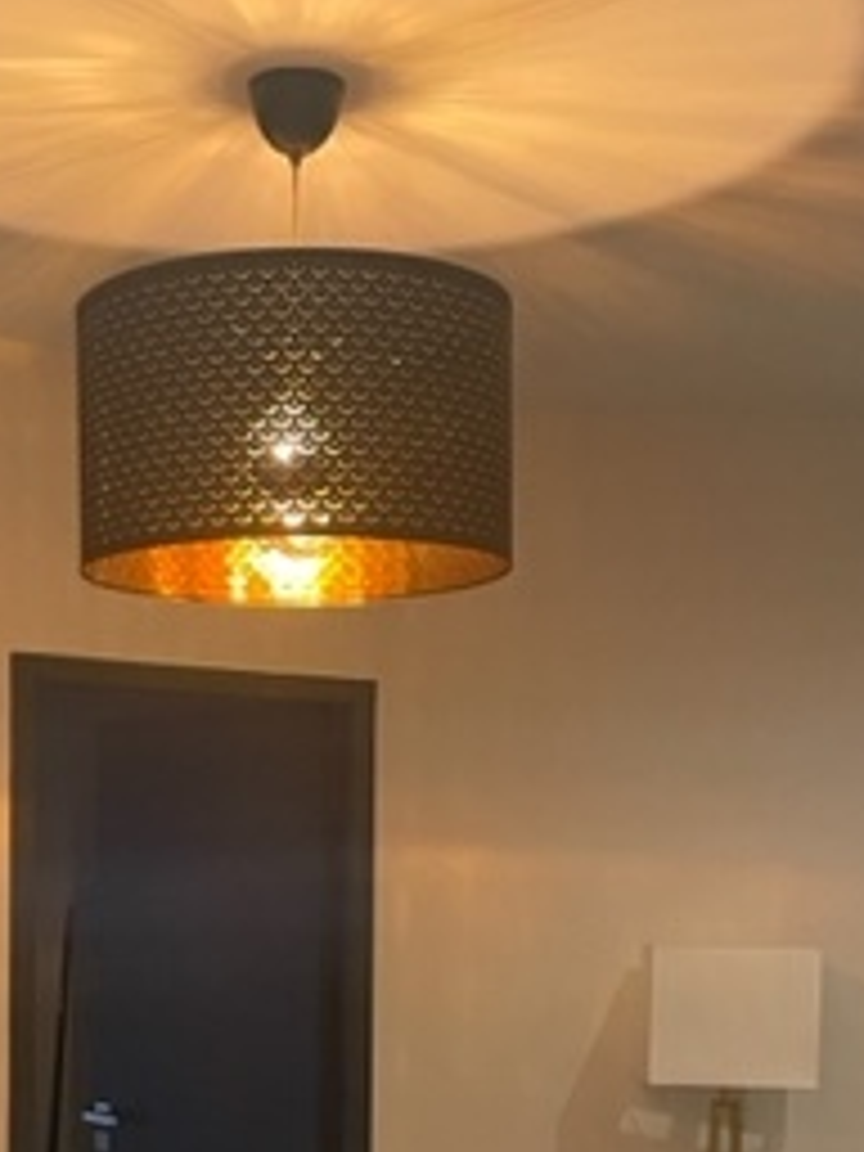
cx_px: 248
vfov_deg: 28.9
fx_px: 2163
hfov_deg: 22.4
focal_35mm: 65
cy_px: 990
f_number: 1.6
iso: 320
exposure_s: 1/50
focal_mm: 4.2
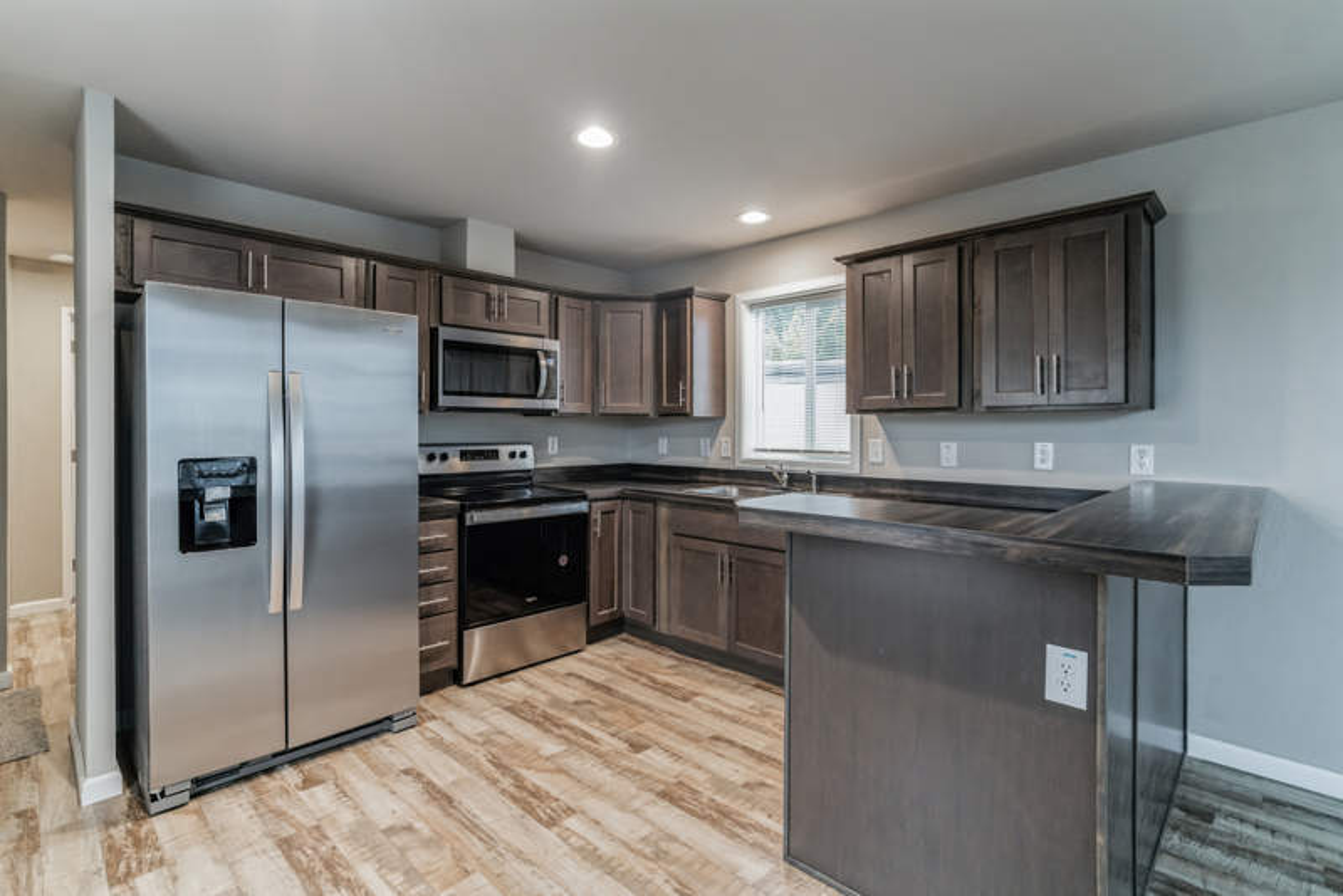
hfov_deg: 96.7
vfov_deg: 73.8
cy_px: 448
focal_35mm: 16
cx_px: 672
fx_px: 597
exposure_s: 1/50
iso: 800
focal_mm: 16
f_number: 4
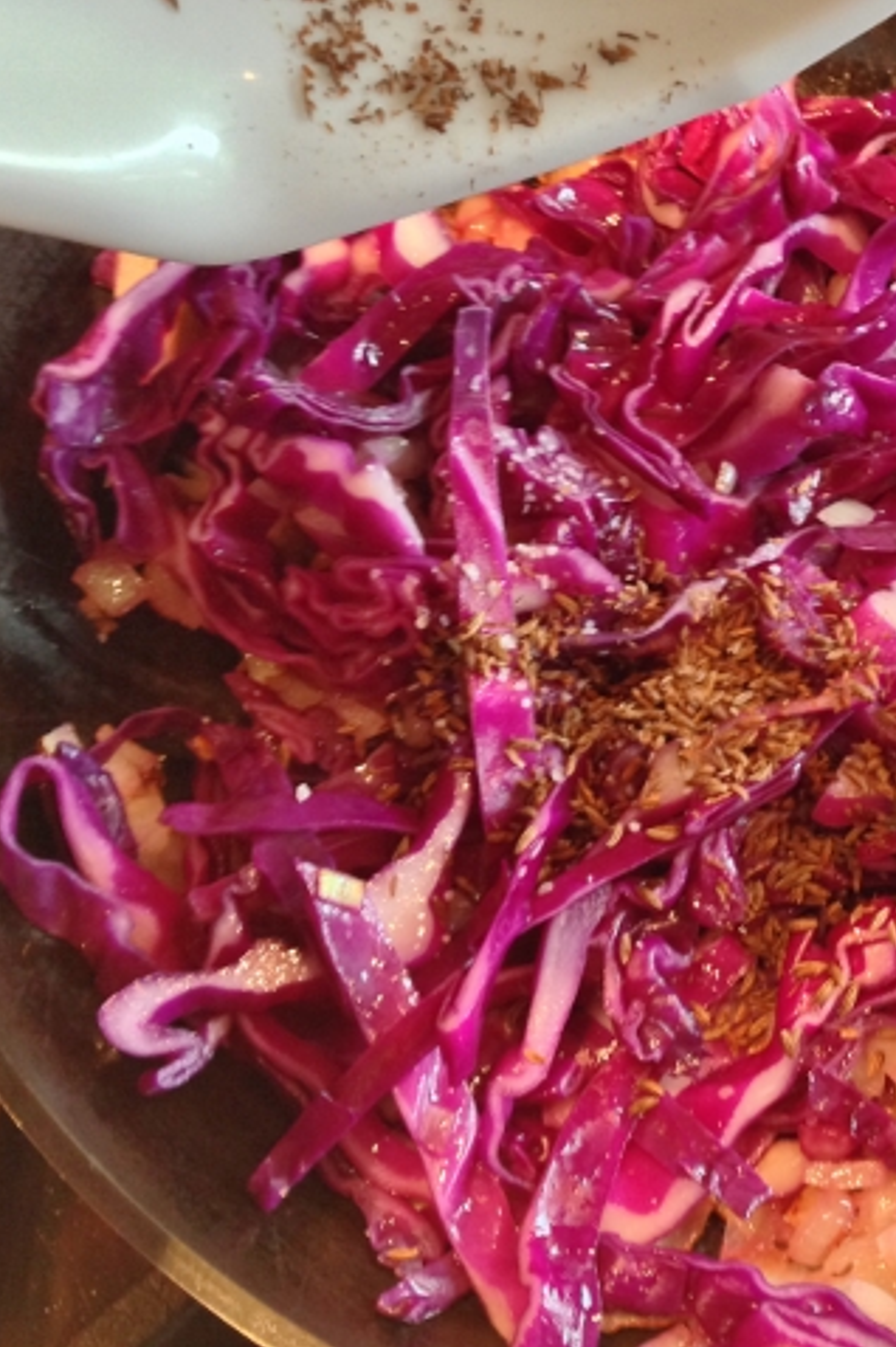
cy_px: 674
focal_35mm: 46
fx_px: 1720
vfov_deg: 42.8
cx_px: 800
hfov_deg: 28.1
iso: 160
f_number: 2.4
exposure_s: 1/20
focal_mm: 4.12
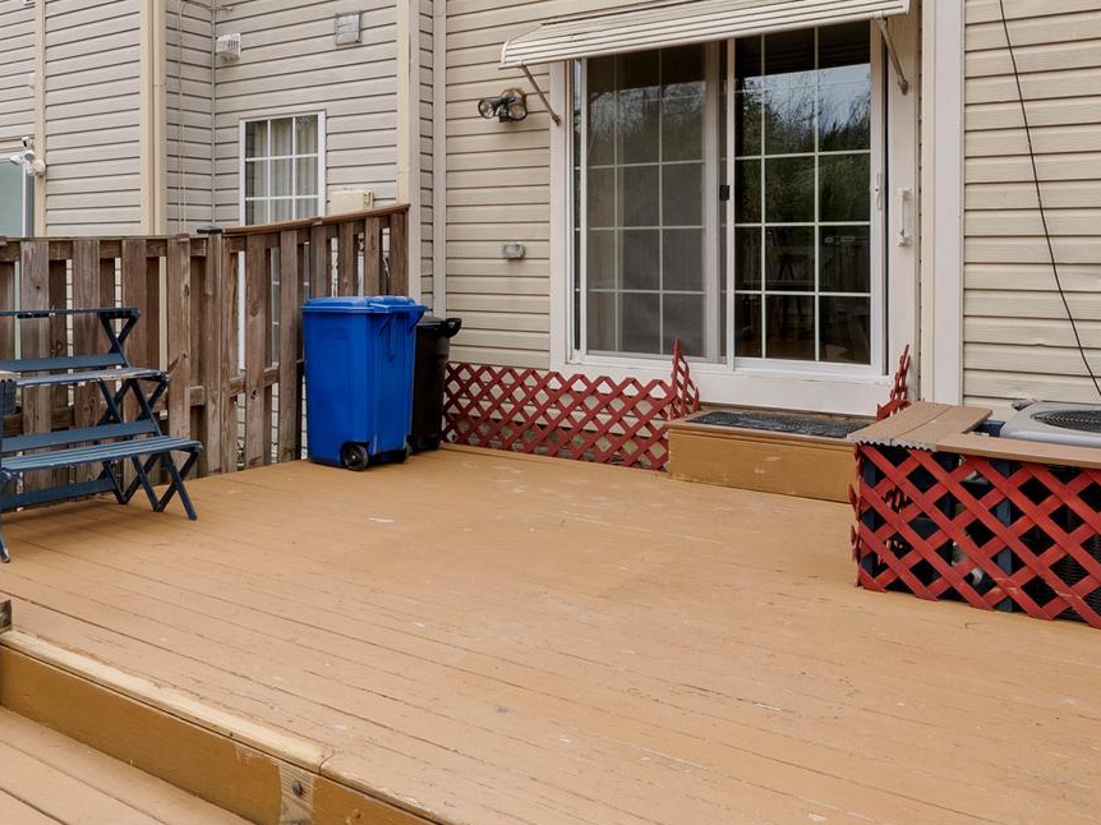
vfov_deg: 43.4
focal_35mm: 32
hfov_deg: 55.0
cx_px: 323
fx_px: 1018
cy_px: 261
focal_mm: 14
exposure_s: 1/30
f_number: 11
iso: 400
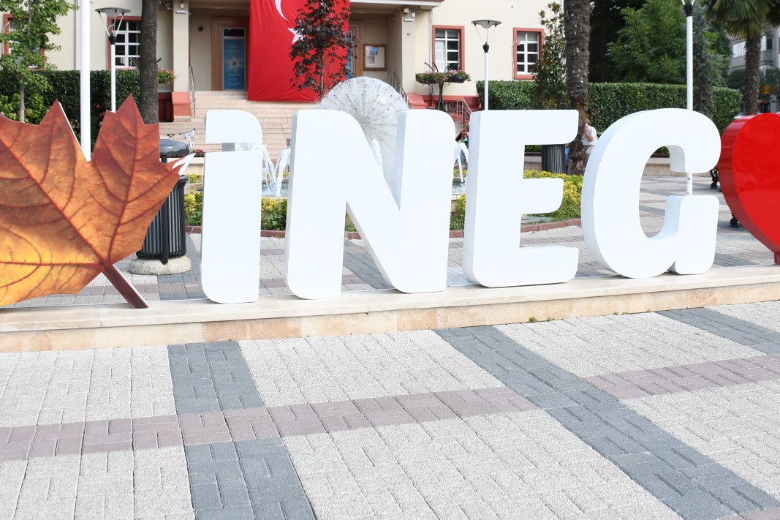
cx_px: 440
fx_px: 888
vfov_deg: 32.3
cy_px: 164
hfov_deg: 47.3
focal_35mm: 41
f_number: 9
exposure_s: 1/160
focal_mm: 18
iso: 160
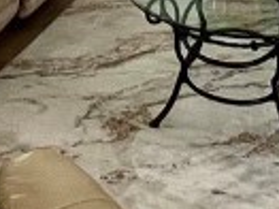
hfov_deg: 18.4
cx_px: -45
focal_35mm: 102
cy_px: -243
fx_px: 821
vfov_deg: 12.3
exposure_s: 1/120
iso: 200
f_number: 1.8
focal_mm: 1.57
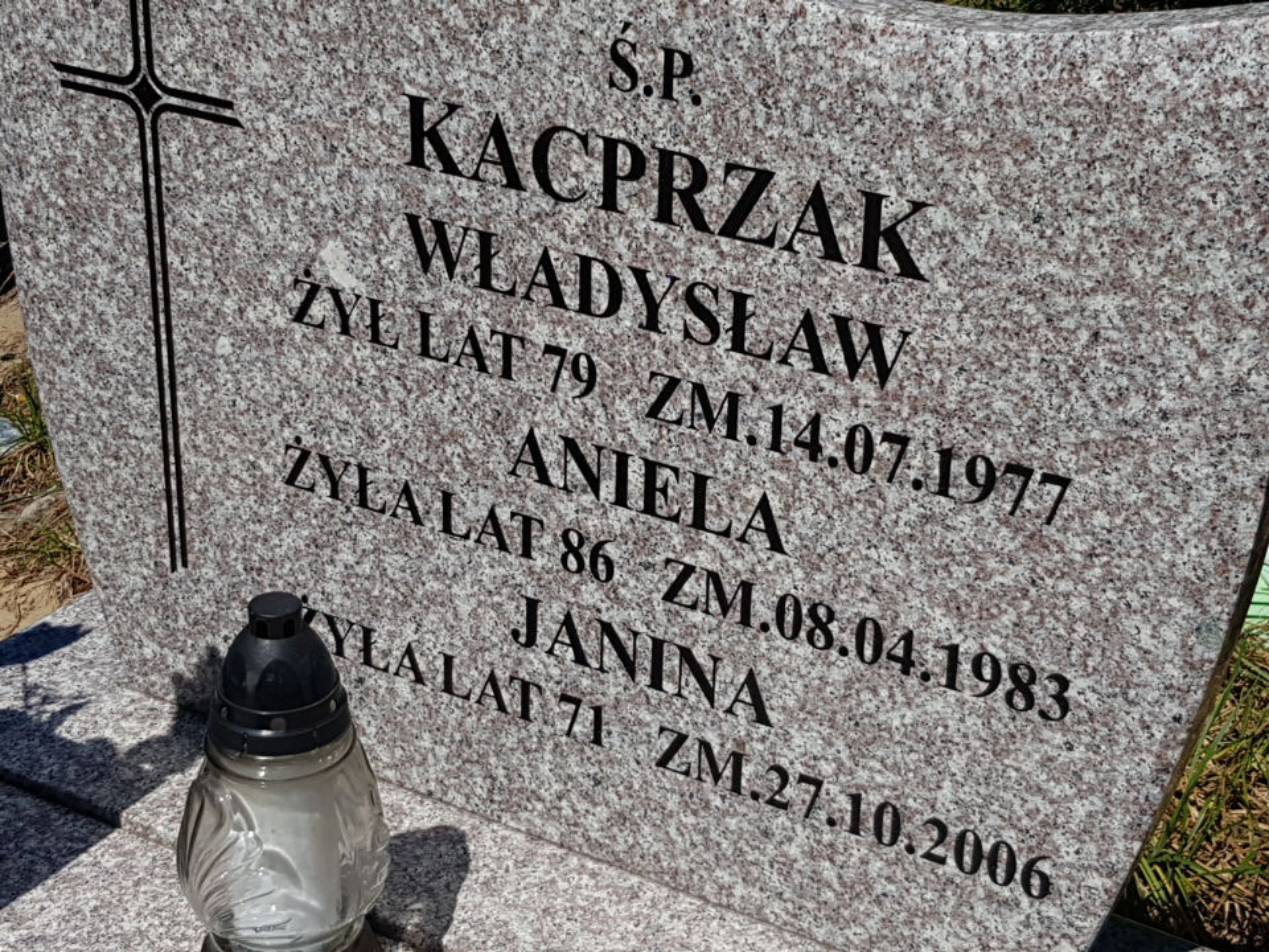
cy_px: 476
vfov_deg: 53.1
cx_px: 634
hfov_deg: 67.3
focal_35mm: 26
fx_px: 953
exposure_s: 1/5040
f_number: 1.7
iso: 40
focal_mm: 4.2
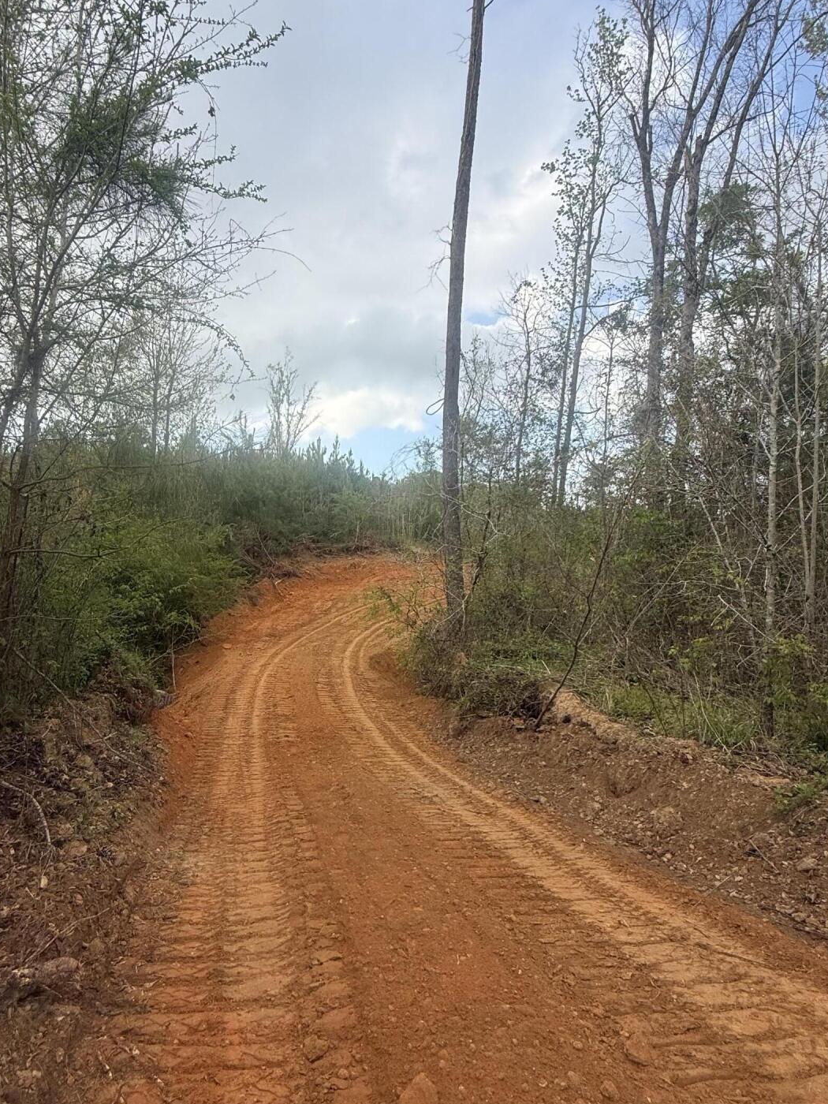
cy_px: 580
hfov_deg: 65.5
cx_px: 345
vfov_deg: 81.7
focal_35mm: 20
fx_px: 638
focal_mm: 2.22
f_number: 2.2
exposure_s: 1/498
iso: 50
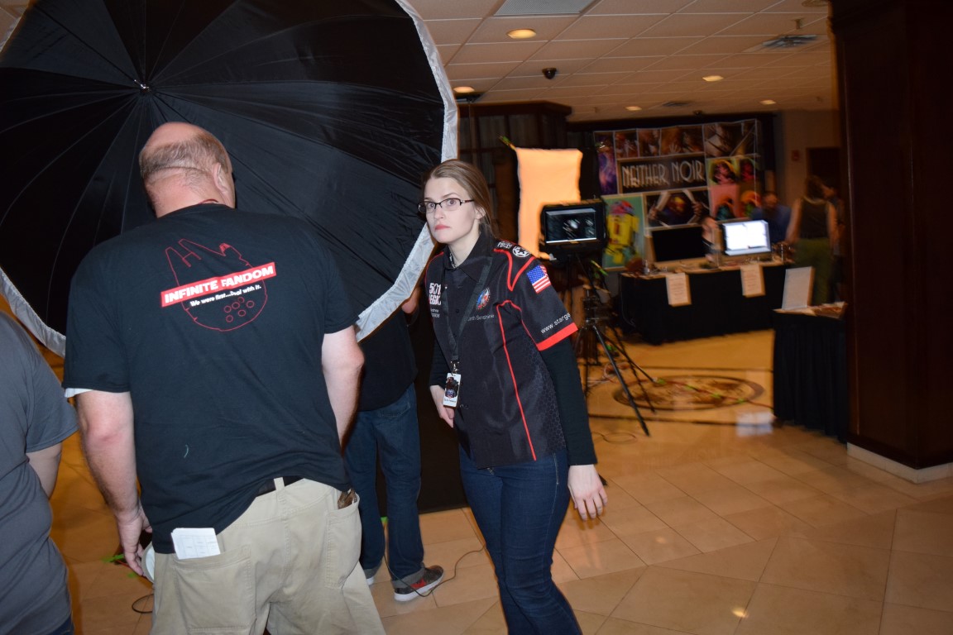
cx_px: 476
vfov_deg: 47.9
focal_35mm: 27
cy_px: 318
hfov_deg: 67.4
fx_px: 715
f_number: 3.5
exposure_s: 1/60
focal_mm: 18
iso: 1600
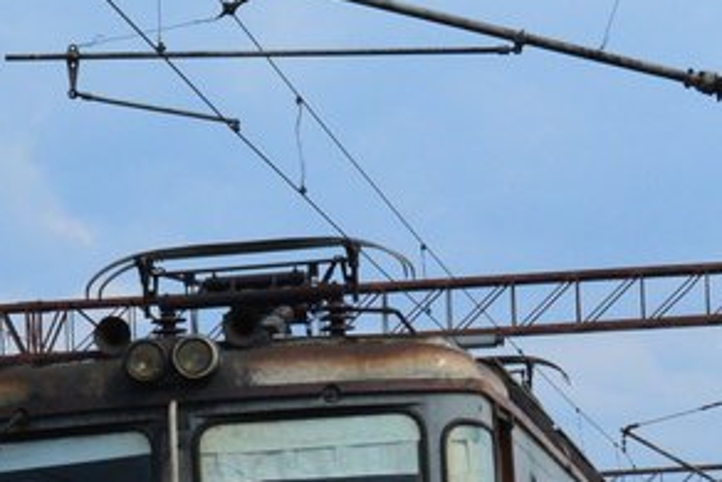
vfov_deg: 10.3
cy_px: 630
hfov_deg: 15.6
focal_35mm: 131
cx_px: 265
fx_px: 2628
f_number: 13
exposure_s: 1/640
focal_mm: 32
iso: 800
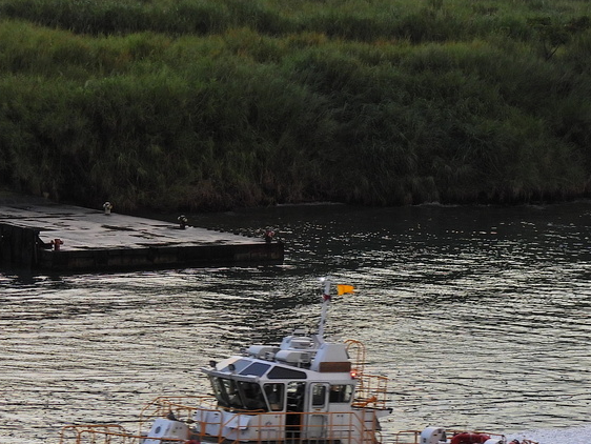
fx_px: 4082
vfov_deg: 6.2
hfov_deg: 8.3
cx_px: 455
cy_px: 259
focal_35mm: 239
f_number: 4
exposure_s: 1/125
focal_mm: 18.7
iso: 100
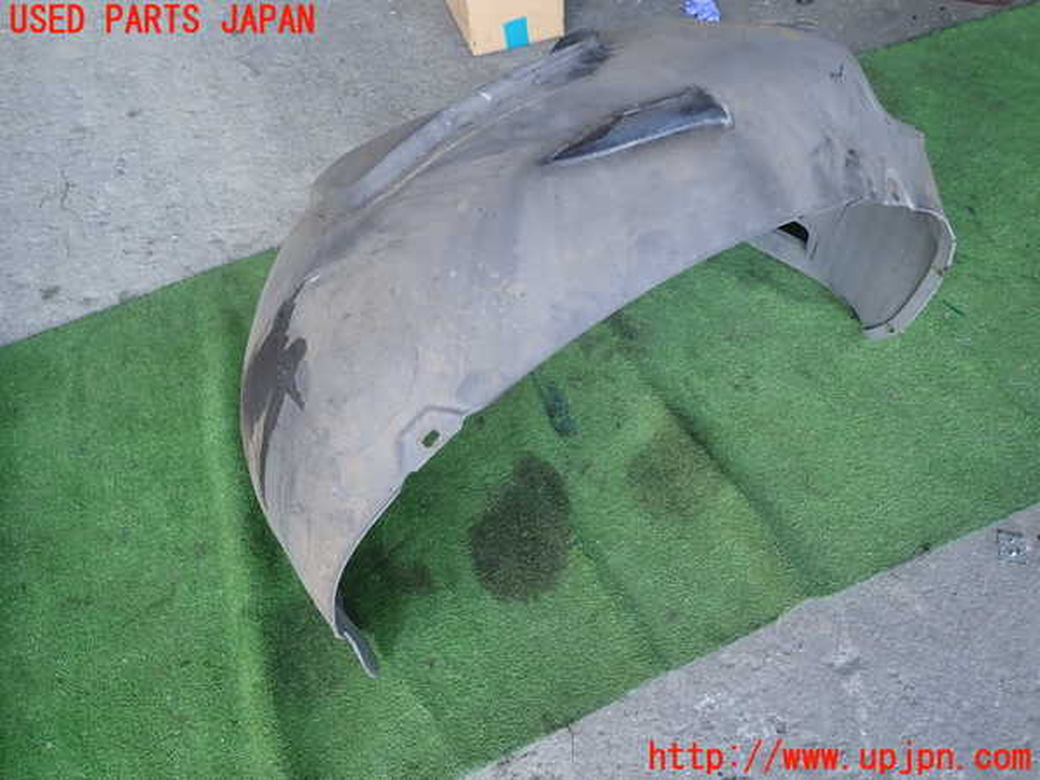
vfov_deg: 54.9
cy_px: 390
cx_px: 520
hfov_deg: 69.4
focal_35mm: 25
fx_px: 751
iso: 125
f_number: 2
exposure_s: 1/60
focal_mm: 4.5
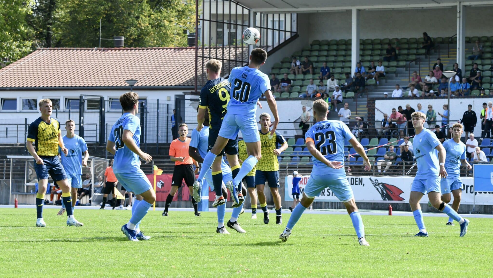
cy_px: 153
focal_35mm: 158
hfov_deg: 13.6
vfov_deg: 7.7
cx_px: 246
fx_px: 2066
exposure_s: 1/1000
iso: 2000
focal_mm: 150
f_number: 10
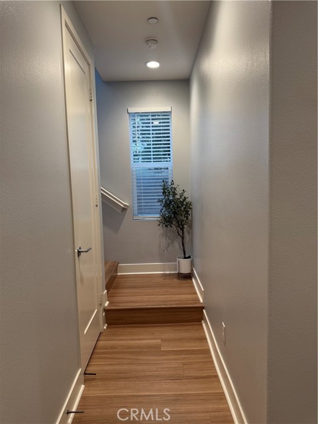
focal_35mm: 24
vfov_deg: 71.6
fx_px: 294
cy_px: 212
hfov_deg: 56.8
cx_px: 159
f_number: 1.78
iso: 160
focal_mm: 6.76
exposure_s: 1/120
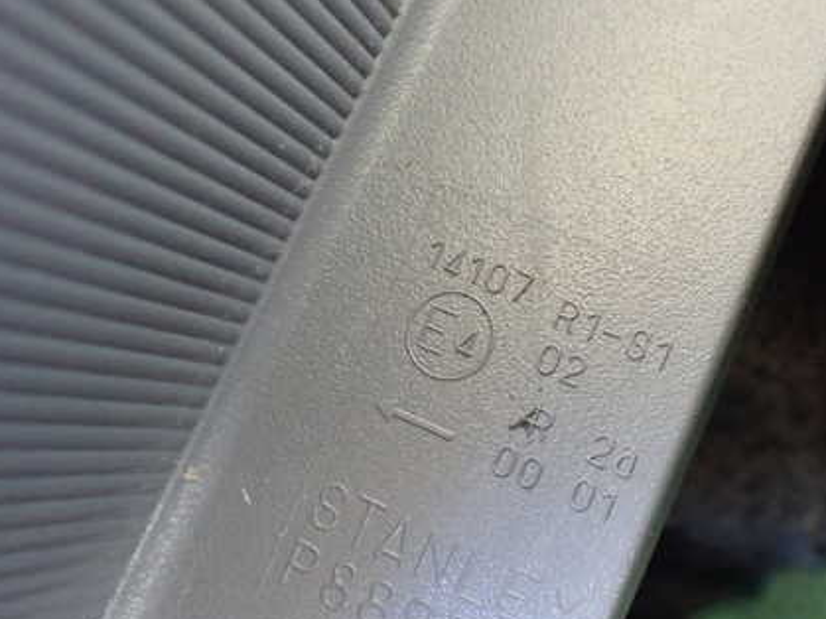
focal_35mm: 43
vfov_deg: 33.5
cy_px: 365
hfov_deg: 43.5
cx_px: 516
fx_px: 1026
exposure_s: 1/30
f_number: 2.3
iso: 1000
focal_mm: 5.4
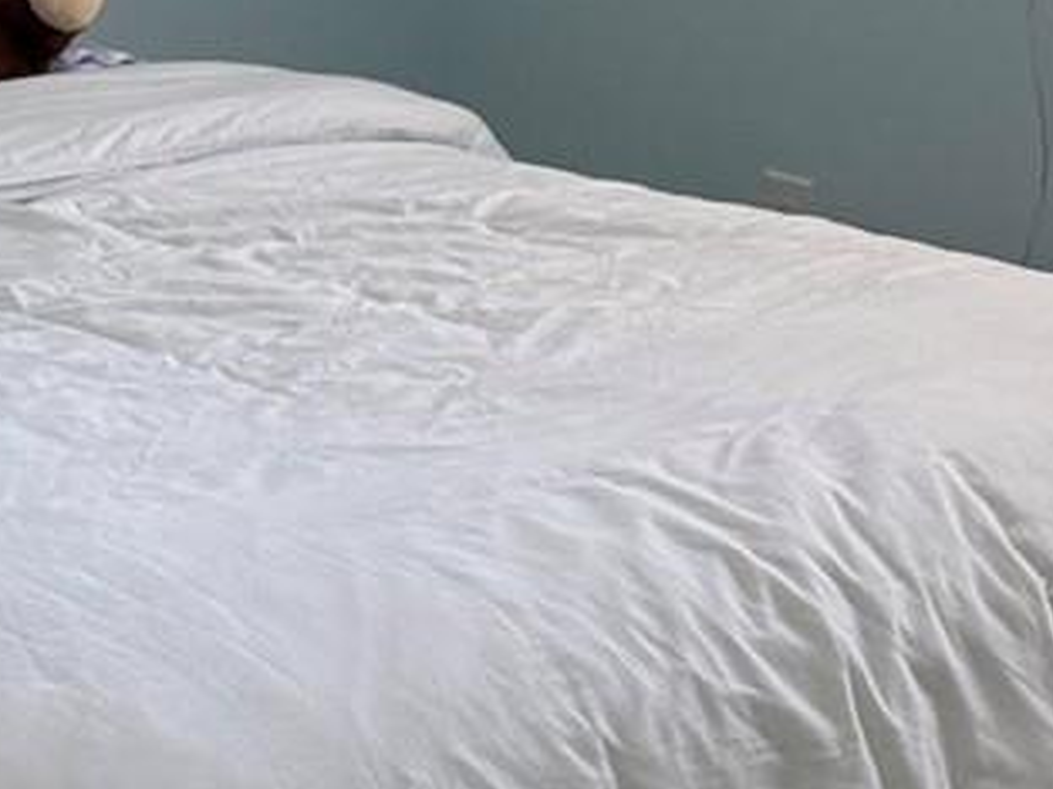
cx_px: 432
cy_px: 496
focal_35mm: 123
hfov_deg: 16.0
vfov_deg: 12.0
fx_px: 3742
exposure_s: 1/60
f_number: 1.78
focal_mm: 6.76
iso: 200
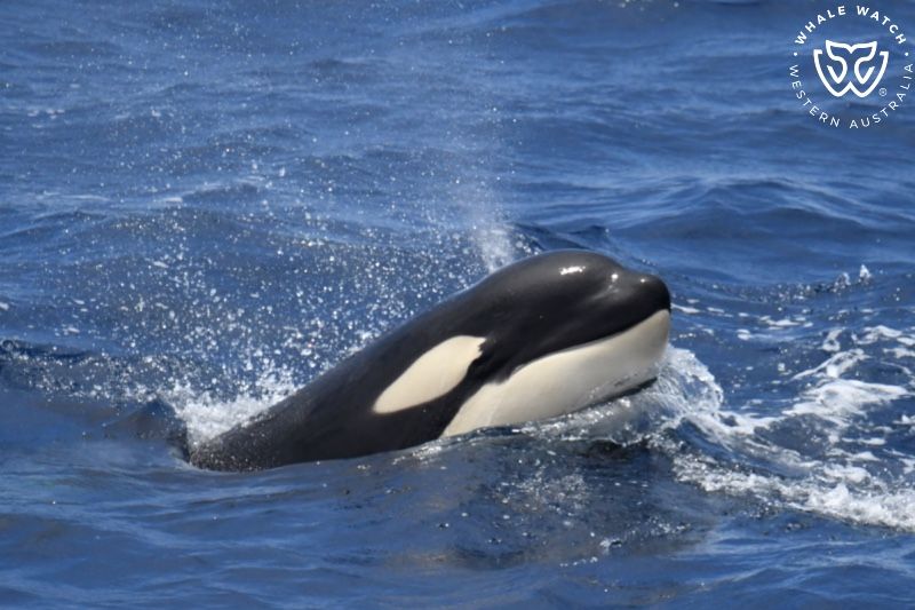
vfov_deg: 2.7
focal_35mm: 500
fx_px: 12705
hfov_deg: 4.1
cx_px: 458
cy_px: 305
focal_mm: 500
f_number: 6.3
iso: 1100
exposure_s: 1/8000
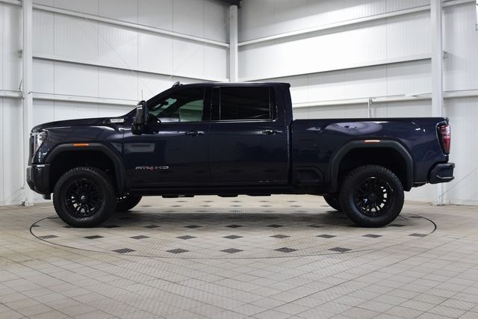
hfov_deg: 53.1
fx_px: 478
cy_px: 160
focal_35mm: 36
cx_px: 239
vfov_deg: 36.9
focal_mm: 24
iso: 1600
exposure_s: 1/60
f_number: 5.6
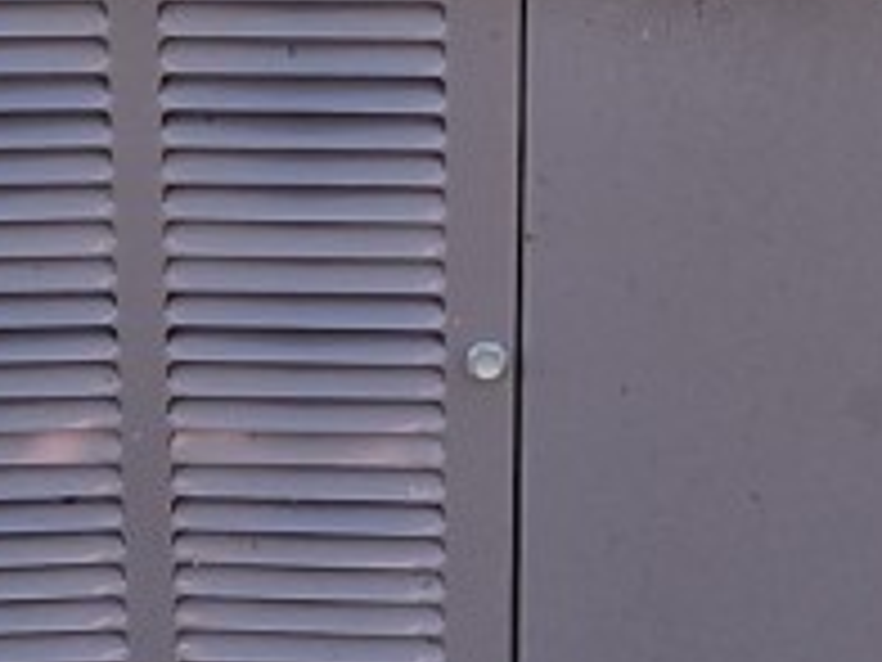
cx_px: 441
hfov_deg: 10.4
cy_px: 351
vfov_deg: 7.8
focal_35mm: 191
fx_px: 4867
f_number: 1.8
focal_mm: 3.98
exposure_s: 1/100
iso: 32
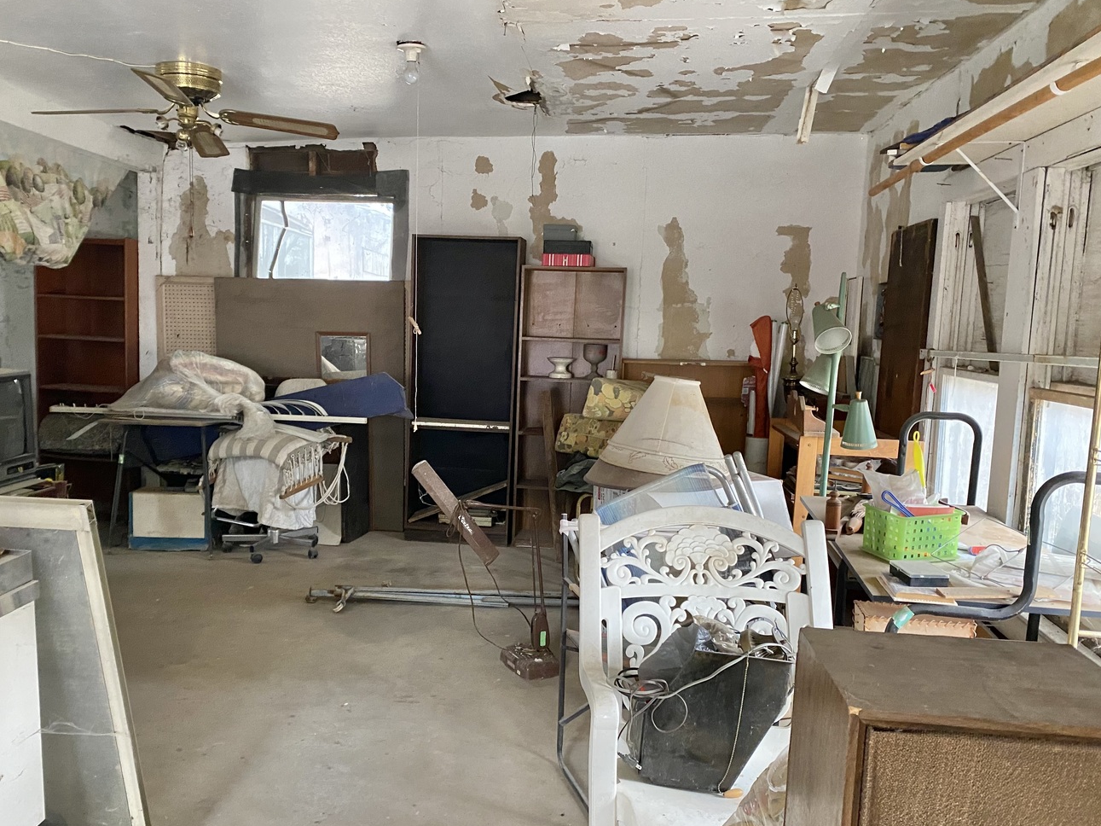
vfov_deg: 48.2
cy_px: 435
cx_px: 505
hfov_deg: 61.6
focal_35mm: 29
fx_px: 922
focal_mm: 4.25
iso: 400
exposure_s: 1/60
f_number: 1.8
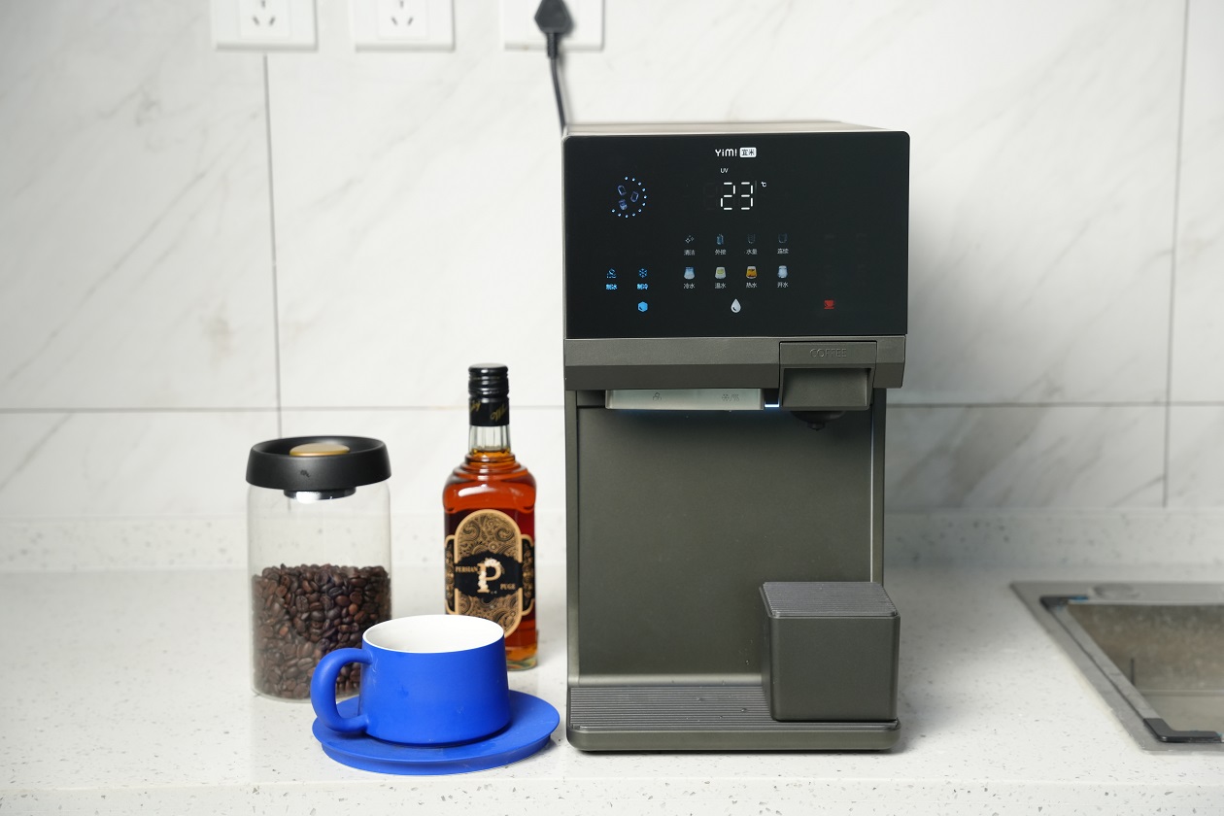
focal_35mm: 61
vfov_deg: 22.2
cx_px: 612
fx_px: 2077
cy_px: 408
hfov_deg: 32.8
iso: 1250
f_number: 5
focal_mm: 61.1
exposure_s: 1/125
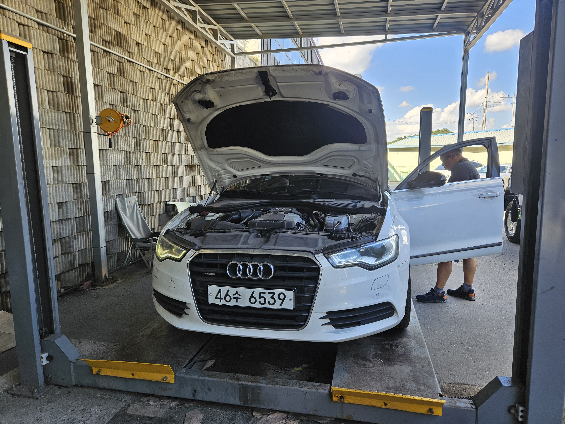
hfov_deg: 73.9
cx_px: 282
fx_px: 375
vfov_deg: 58.9
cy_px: 212
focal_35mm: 23
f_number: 1.8
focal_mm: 5.4
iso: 40
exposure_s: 1/244
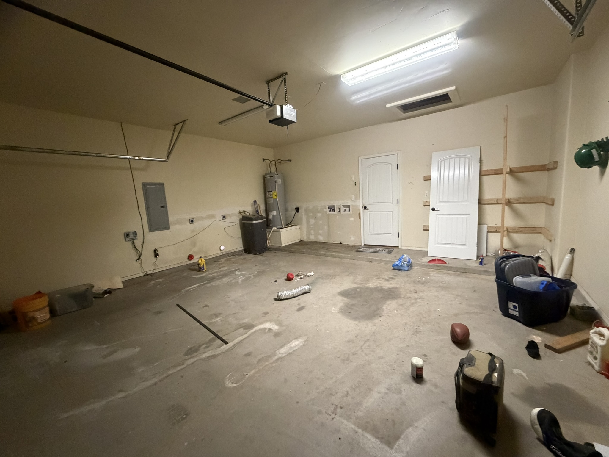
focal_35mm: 14
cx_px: 304
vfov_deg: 85.7
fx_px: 246
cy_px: 228
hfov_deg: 102.1
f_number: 2.2
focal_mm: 2.22
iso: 1000
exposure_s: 1/51
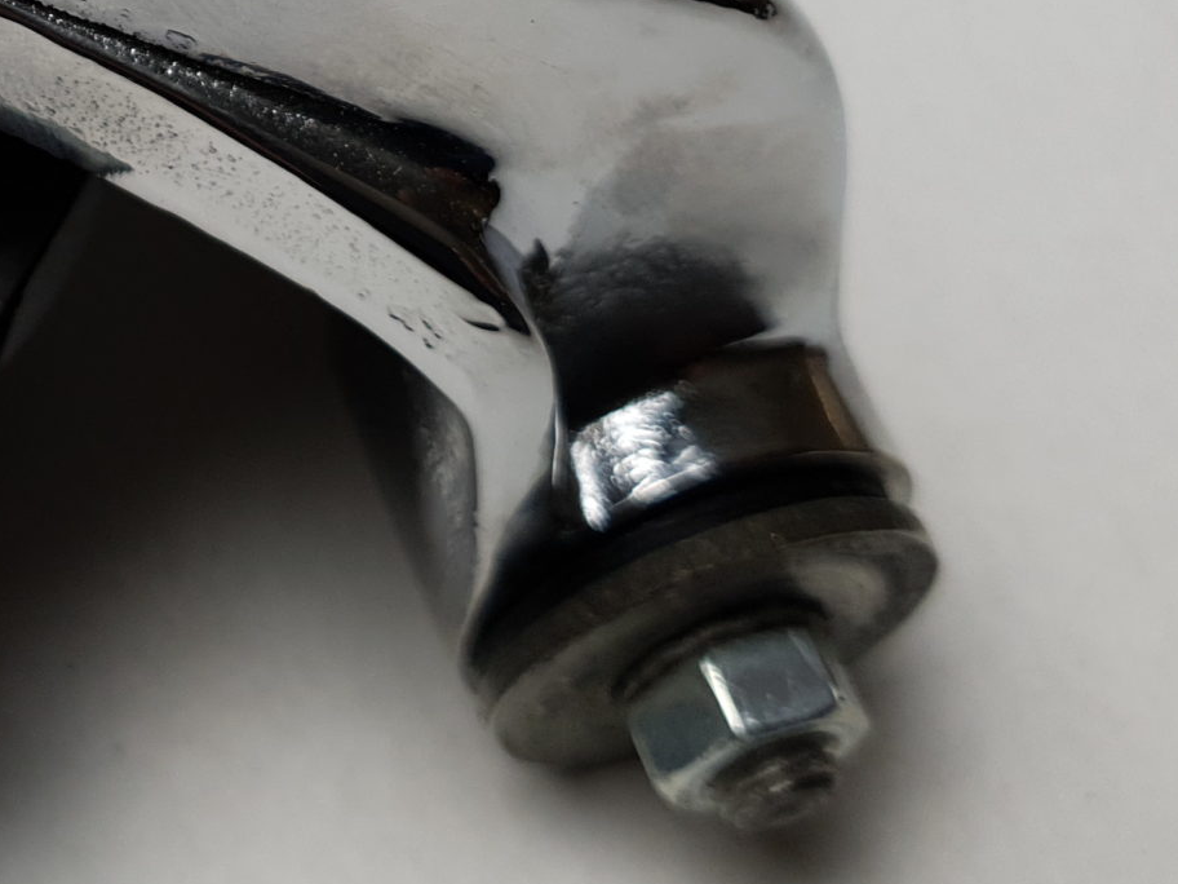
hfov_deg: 25.0
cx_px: -90
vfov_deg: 19.3
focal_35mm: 73
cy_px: -110
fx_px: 2484
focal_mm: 4.3
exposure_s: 1/100
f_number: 1.5
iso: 50
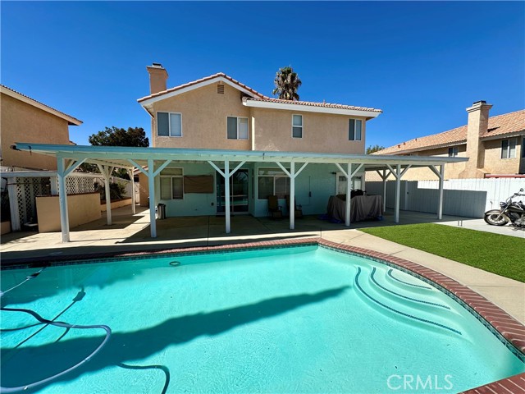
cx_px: 262
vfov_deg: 85.7
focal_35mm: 14
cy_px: 197
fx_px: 212
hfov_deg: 102.1
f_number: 2.2
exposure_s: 1/2212
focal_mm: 2.22
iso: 50
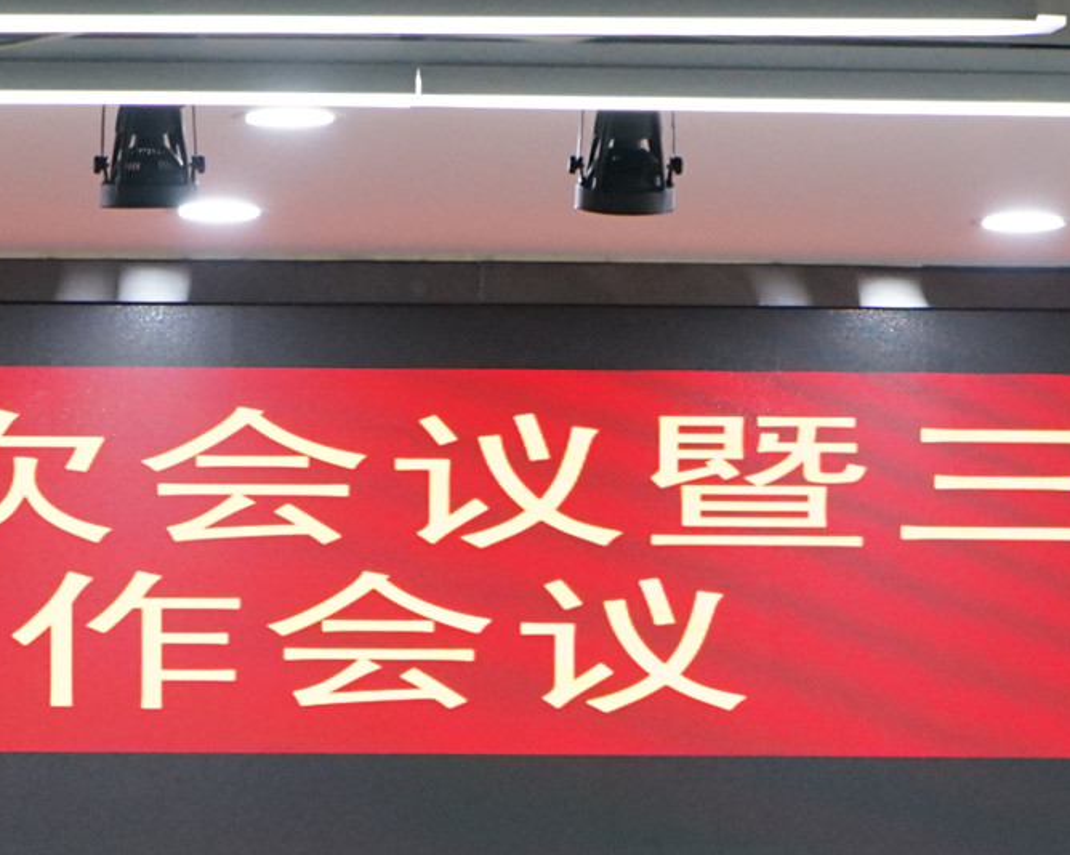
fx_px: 7788
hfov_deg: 7.8
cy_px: 1294
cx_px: -292
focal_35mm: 246
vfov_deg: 6.2
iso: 2000
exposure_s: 1/80
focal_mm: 70
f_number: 5.6
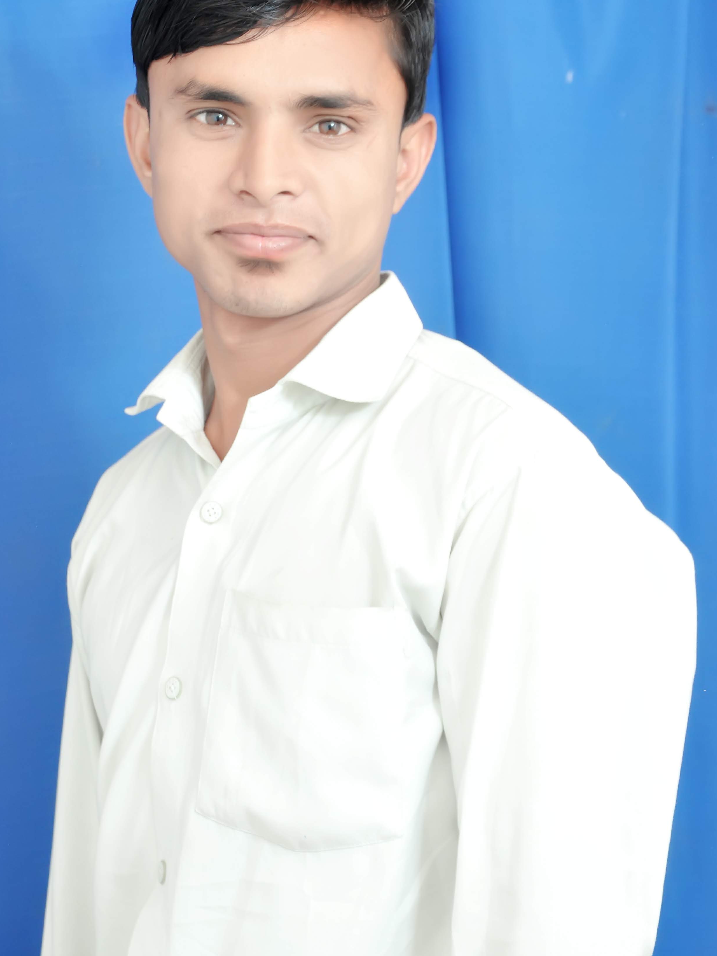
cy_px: 386
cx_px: 331
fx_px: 3912
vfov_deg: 13.9
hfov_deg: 10.5
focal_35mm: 142
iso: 400
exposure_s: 1/125
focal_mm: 75
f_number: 8
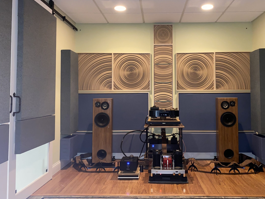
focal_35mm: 31
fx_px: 237
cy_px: 85
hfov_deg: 58.1
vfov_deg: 45.3
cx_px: 151
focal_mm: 4.25
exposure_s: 1/4
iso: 160
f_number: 1.8
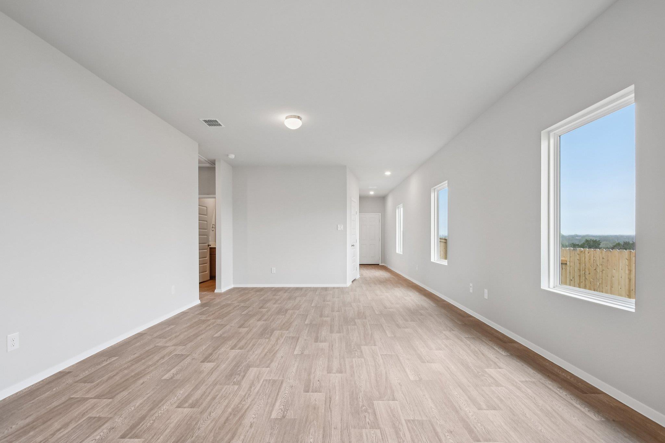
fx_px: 277
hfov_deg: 100.4
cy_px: 222
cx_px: 332
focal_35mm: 15
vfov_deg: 77.3
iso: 400
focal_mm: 10
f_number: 8
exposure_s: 1/60
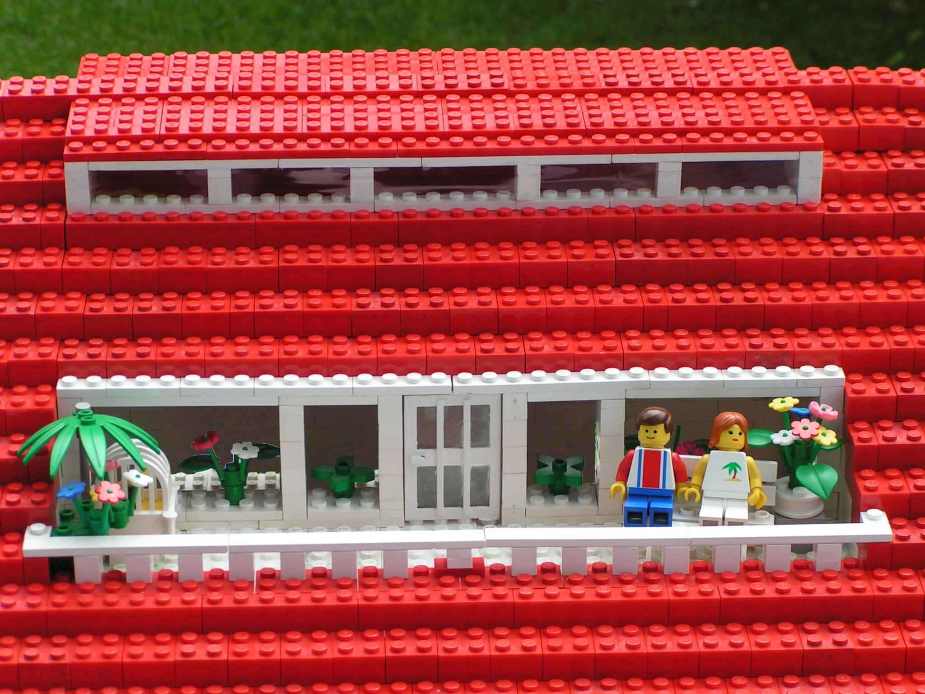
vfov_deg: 13.7
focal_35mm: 108
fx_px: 2886
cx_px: 462
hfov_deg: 18.2
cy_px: 347
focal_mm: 16.6
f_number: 5.6
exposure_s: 1/250
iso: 50
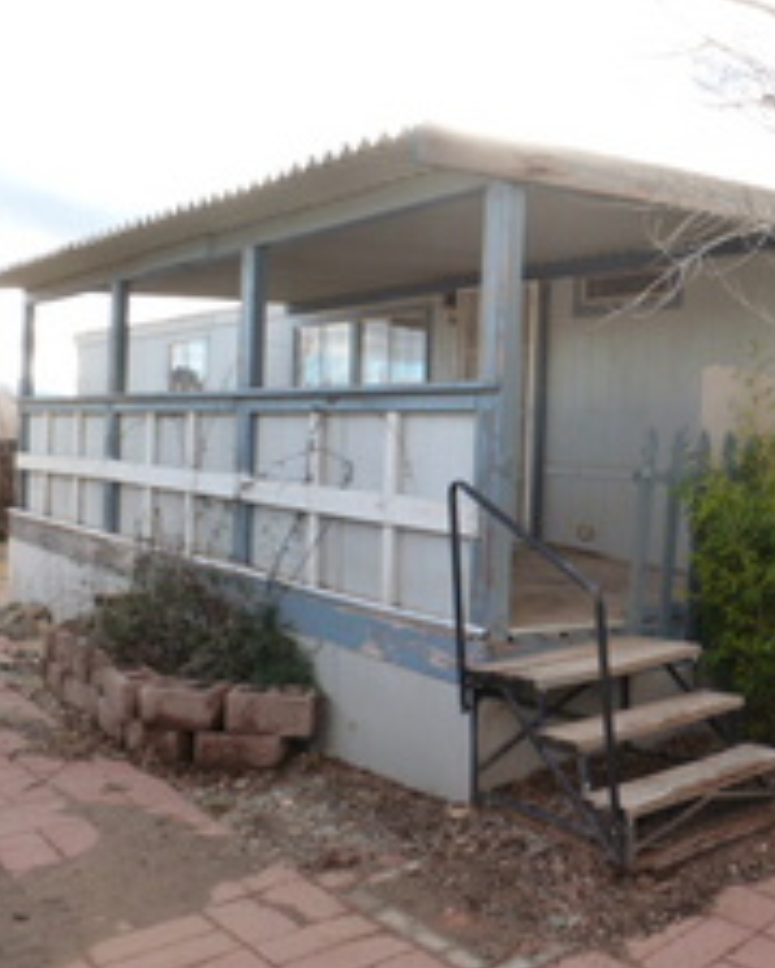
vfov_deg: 50.3
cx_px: 706
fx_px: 1032
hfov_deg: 38.2
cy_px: 486
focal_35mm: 36
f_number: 4
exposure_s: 1/125
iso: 160
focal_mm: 4.3
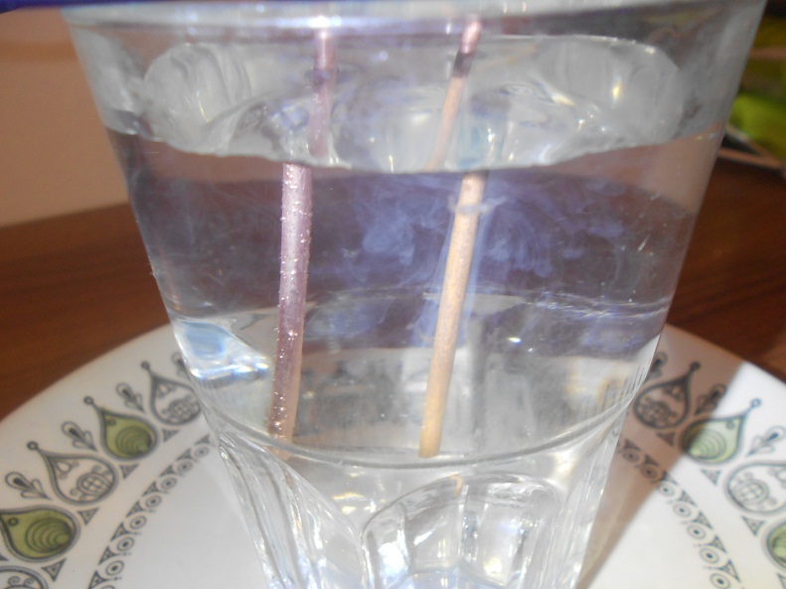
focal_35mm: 26
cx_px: 393
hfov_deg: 67.3
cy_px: 294
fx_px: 590
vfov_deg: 53.1
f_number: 3.2
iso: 200
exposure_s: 1/6
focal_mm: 4.6
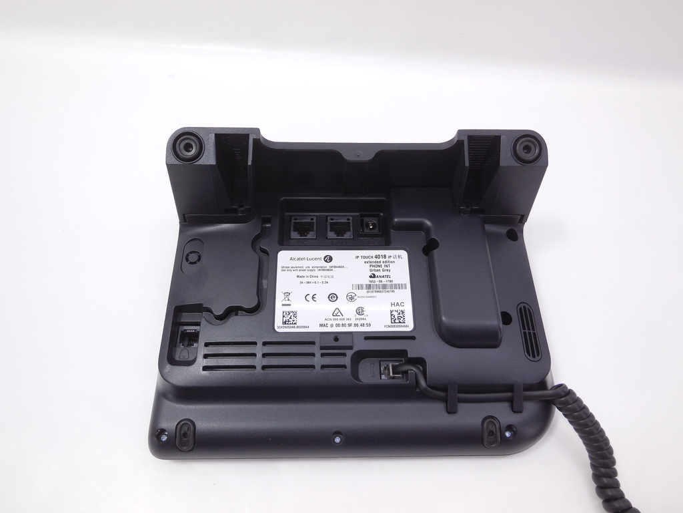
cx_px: 342
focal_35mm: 25
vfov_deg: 54.9
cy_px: 256
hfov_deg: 69.4
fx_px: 493
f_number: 3.1
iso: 125
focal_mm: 4.5
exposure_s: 1/60
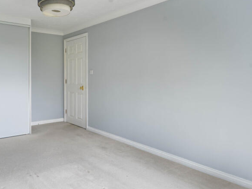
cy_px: 83
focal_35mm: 27
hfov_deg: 61.3
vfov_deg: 51.2
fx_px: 197
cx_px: 60
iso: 400
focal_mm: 16
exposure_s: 1/100
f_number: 8
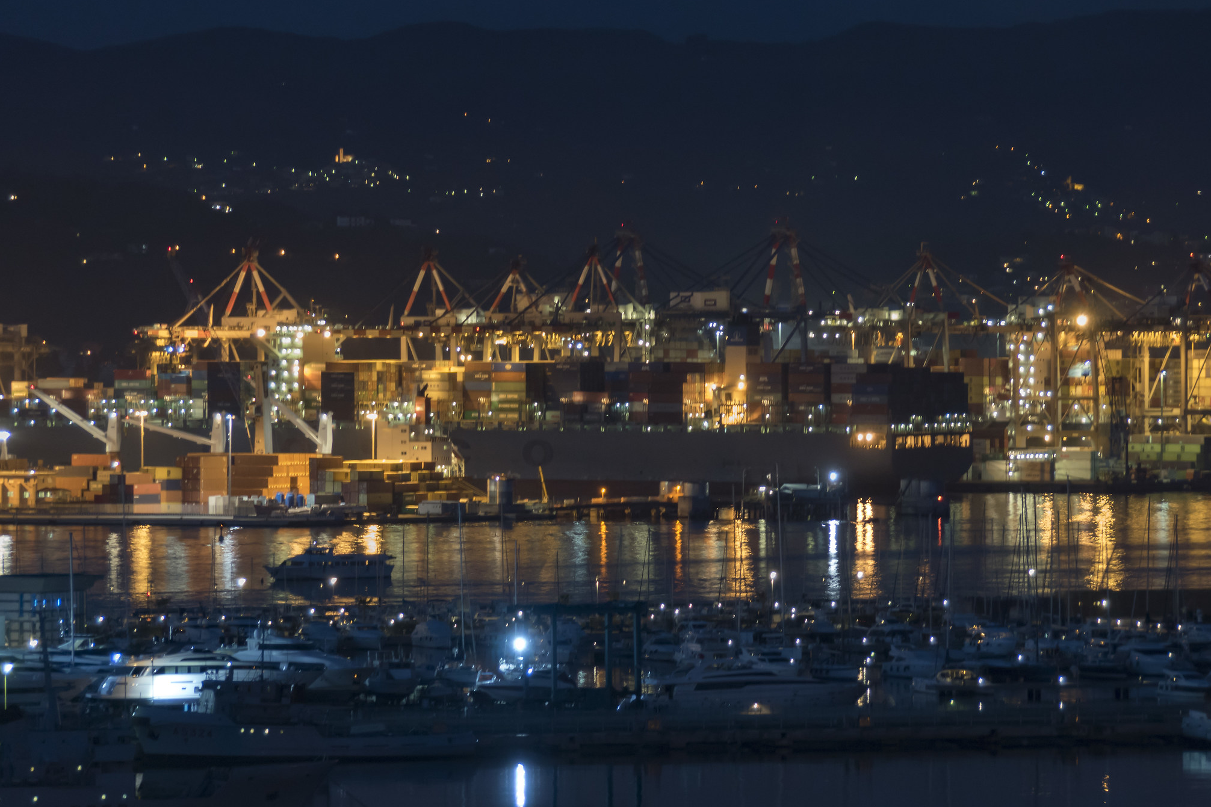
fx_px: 8126
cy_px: 410
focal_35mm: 242
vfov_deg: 5.7
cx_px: 698
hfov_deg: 8.5
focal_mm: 135
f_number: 5.6
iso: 1000
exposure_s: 1/2
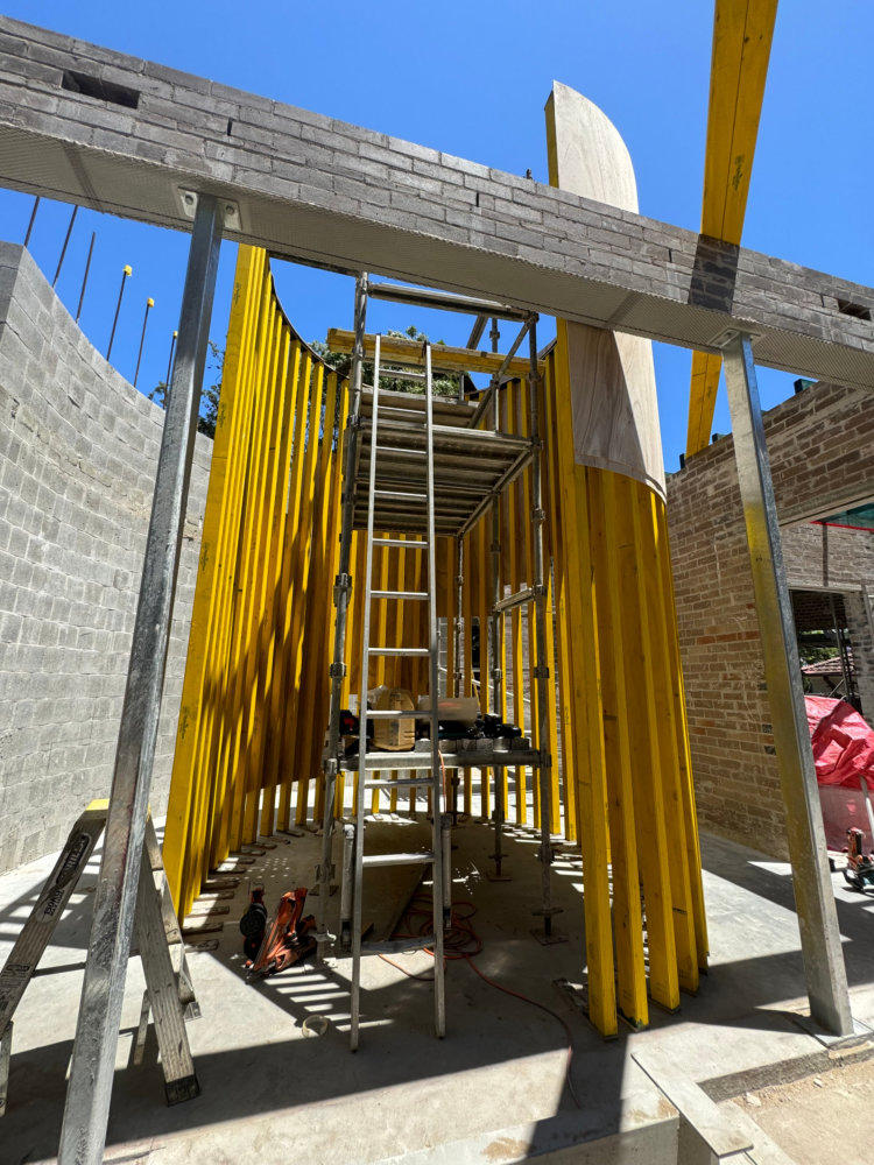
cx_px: 437
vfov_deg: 102.1
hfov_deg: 85.7
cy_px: 582
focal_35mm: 14
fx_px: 471
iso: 50
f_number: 2.2
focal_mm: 2.22
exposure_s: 1/849
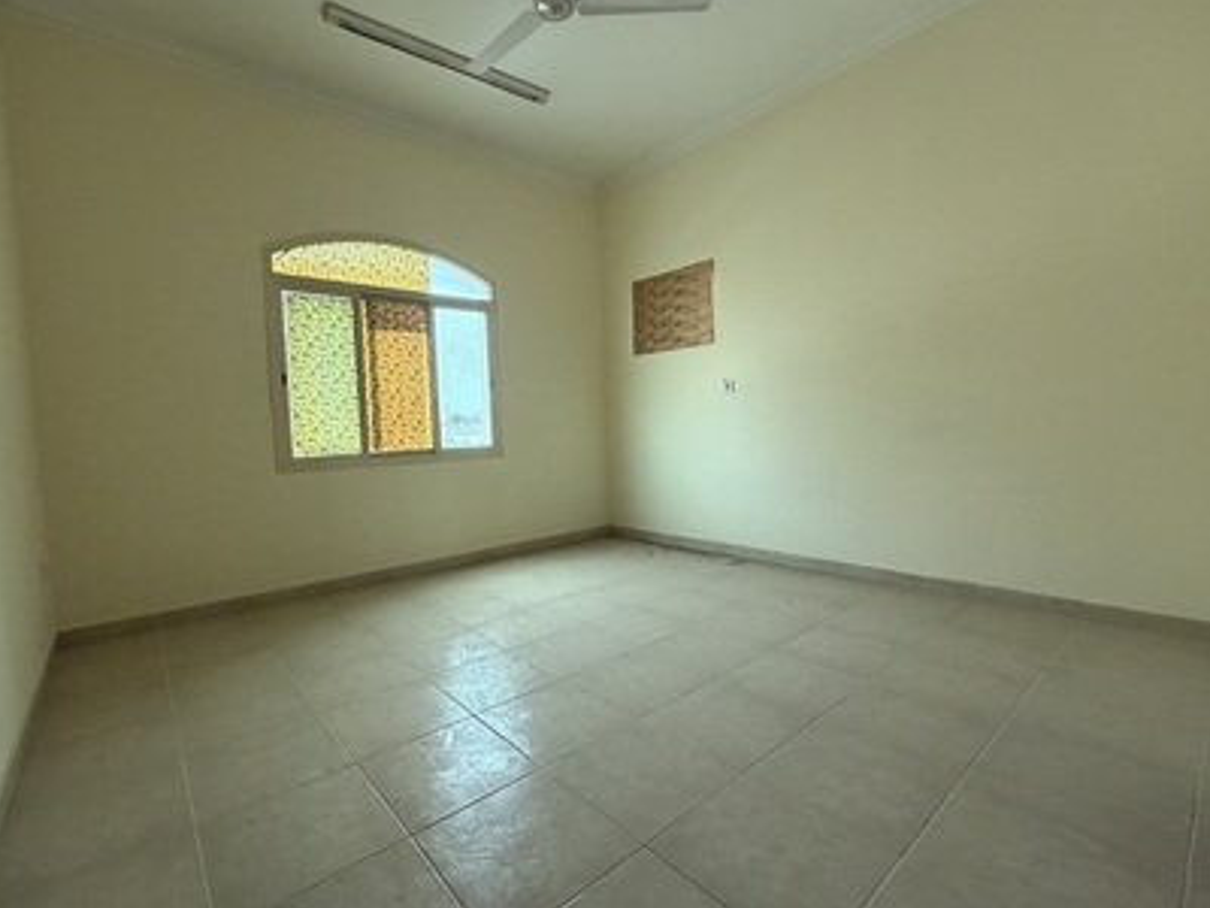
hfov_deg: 94.4
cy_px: 462
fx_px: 559
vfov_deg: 78.1
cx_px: 570
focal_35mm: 16
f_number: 2.2
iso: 320
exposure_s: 1/121
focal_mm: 2.22
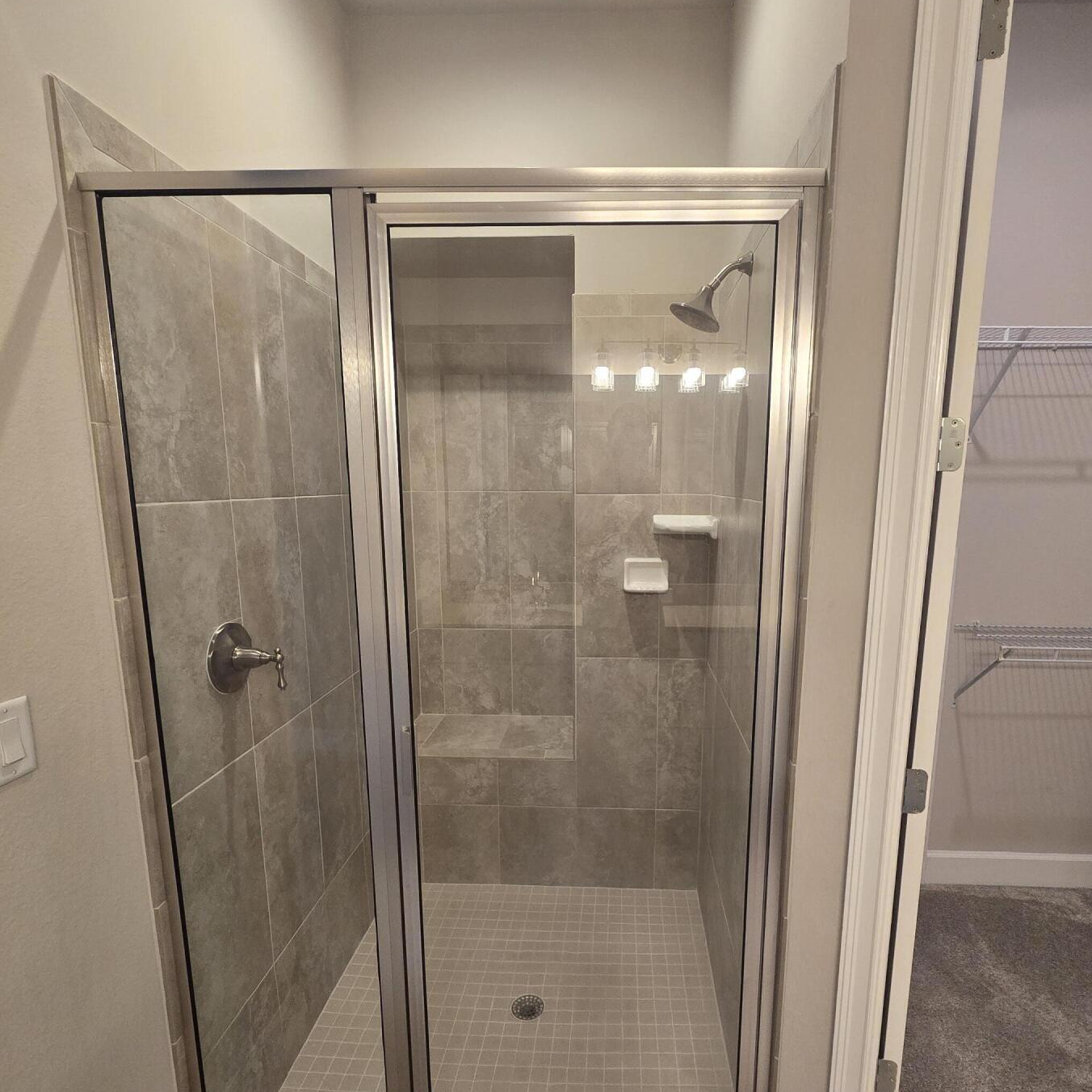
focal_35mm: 17
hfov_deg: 83.7
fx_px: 607
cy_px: 604
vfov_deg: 83.7
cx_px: 605
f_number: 2.2
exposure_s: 1/60
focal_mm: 2.2
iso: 200
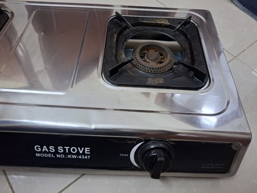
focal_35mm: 23
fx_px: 171
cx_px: 128
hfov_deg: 73.9
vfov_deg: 58.9
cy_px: 96
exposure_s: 1/40
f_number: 1.8
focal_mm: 5.54
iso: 250
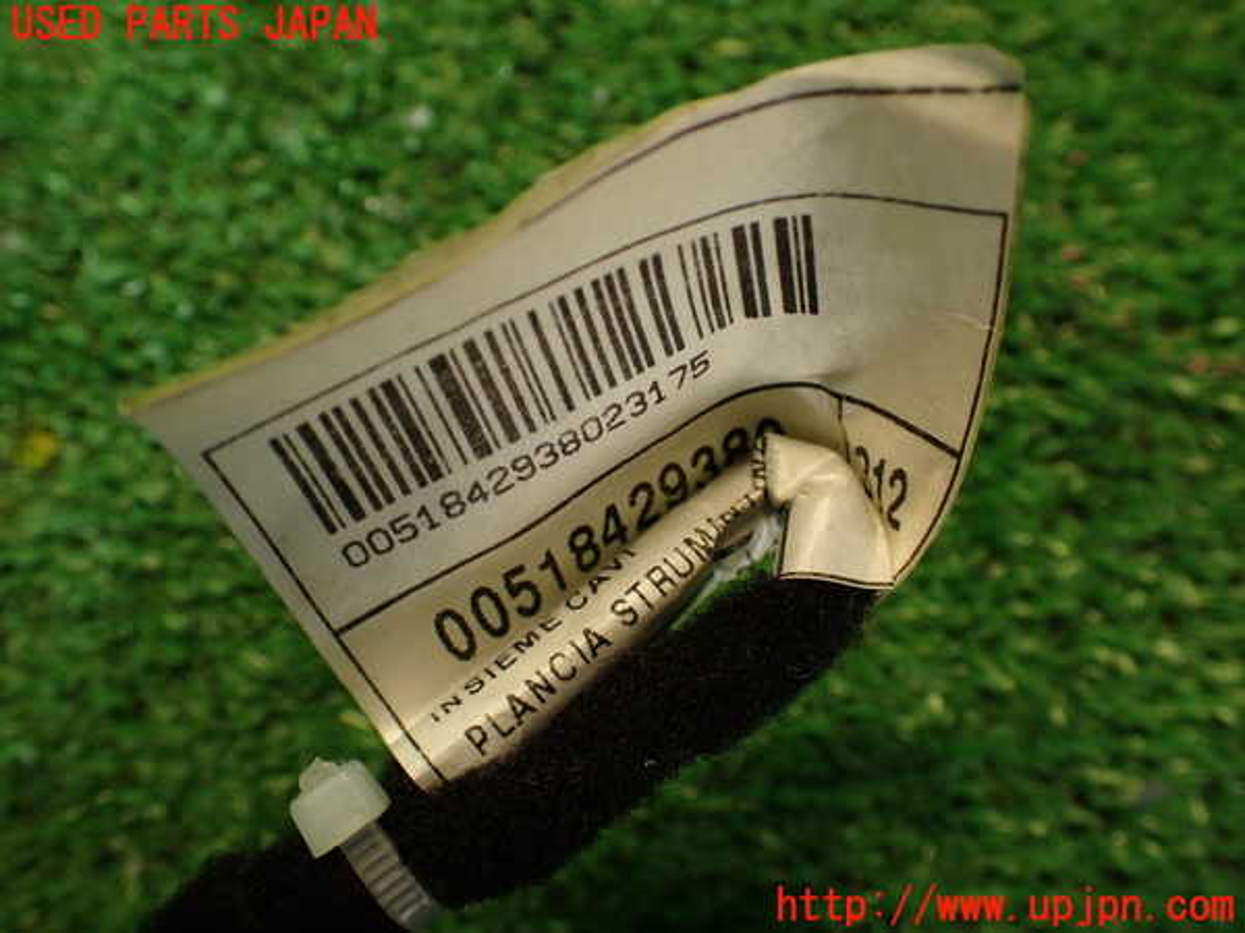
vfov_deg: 44.2
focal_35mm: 32
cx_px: 622
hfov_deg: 56.8
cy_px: 466
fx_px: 1151
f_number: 2.4
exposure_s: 1/40
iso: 200
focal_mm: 5.79
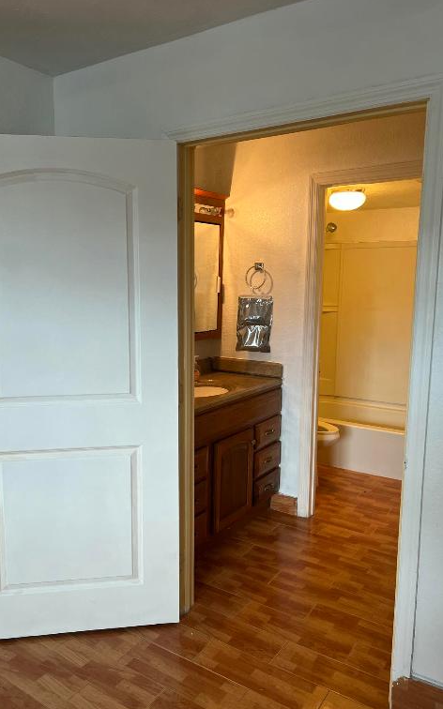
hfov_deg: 44.4
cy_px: 356
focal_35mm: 28
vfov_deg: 66.5
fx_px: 541
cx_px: 191
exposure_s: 1/120
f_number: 1.5
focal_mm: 5.7
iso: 125
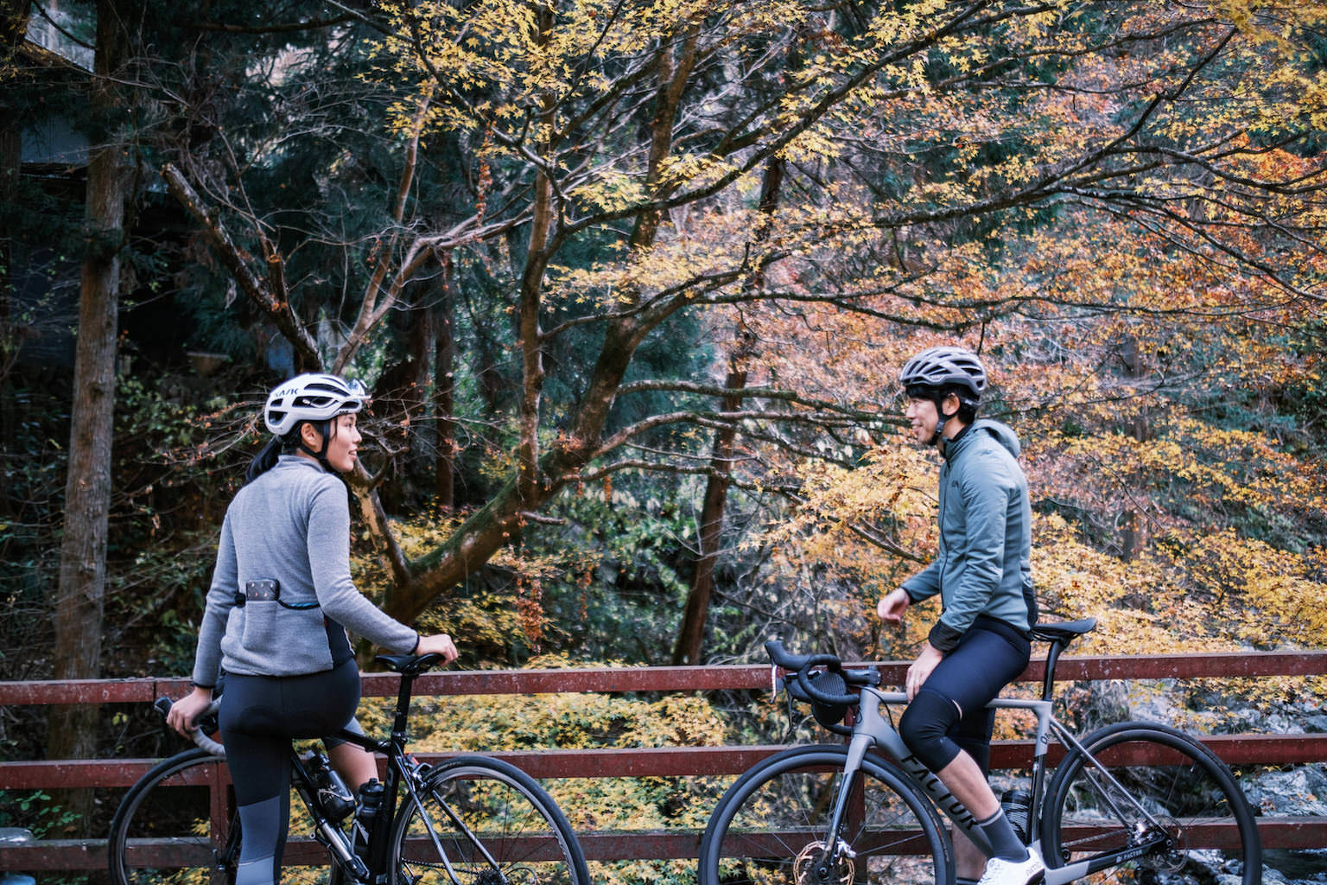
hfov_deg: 54.4
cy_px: 442
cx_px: 664
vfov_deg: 37.9
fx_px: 1290
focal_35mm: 35
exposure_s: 1/150
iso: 160
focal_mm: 23
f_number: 1.4
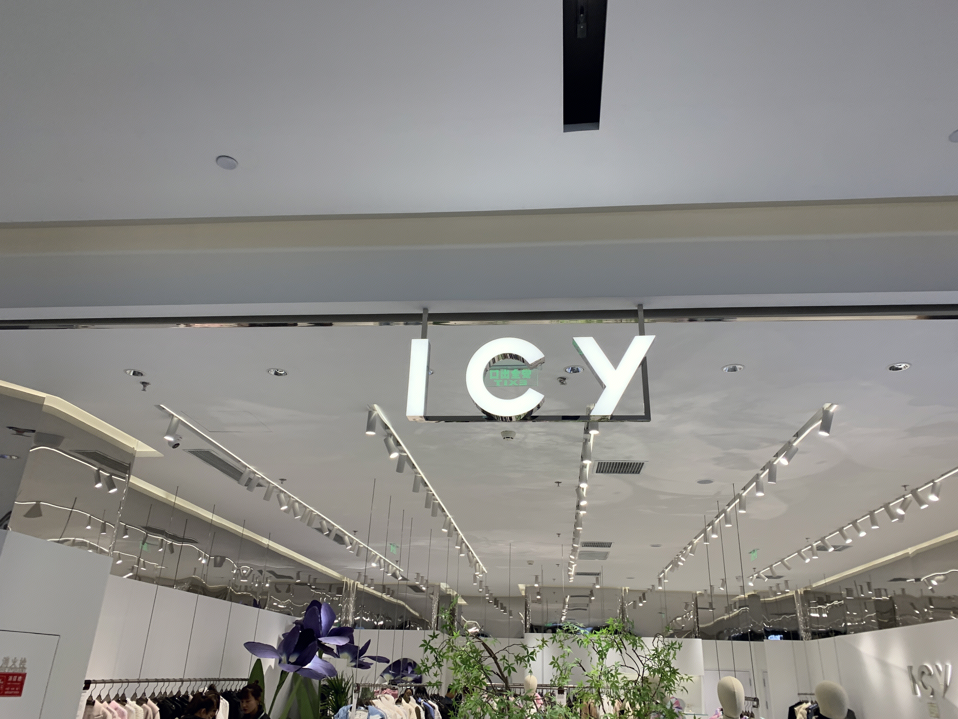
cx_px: 479
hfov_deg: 67.3
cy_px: 360
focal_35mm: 26
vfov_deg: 53.1
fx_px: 720
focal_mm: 4.25
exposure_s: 1/101
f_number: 1.8
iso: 25
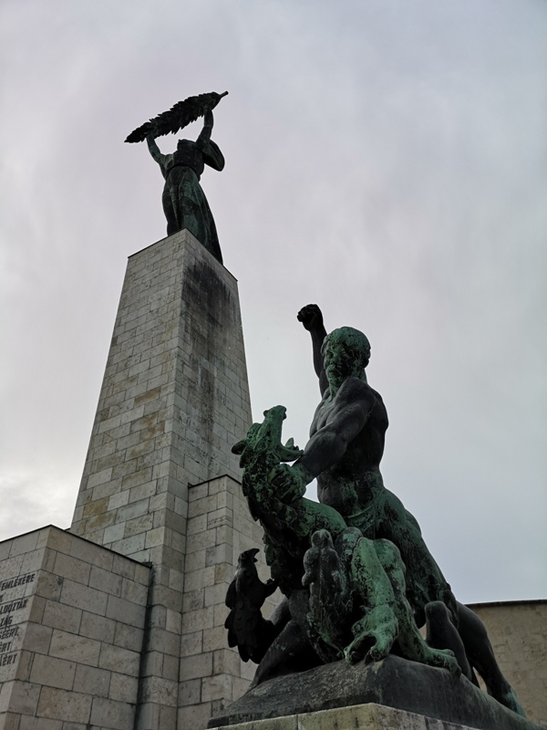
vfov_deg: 65.3
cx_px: 274
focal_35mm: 27
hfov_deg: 51.4
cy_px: 365
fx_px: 569
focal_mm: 3.95
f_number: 1.8
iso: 50
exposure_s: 1/1802
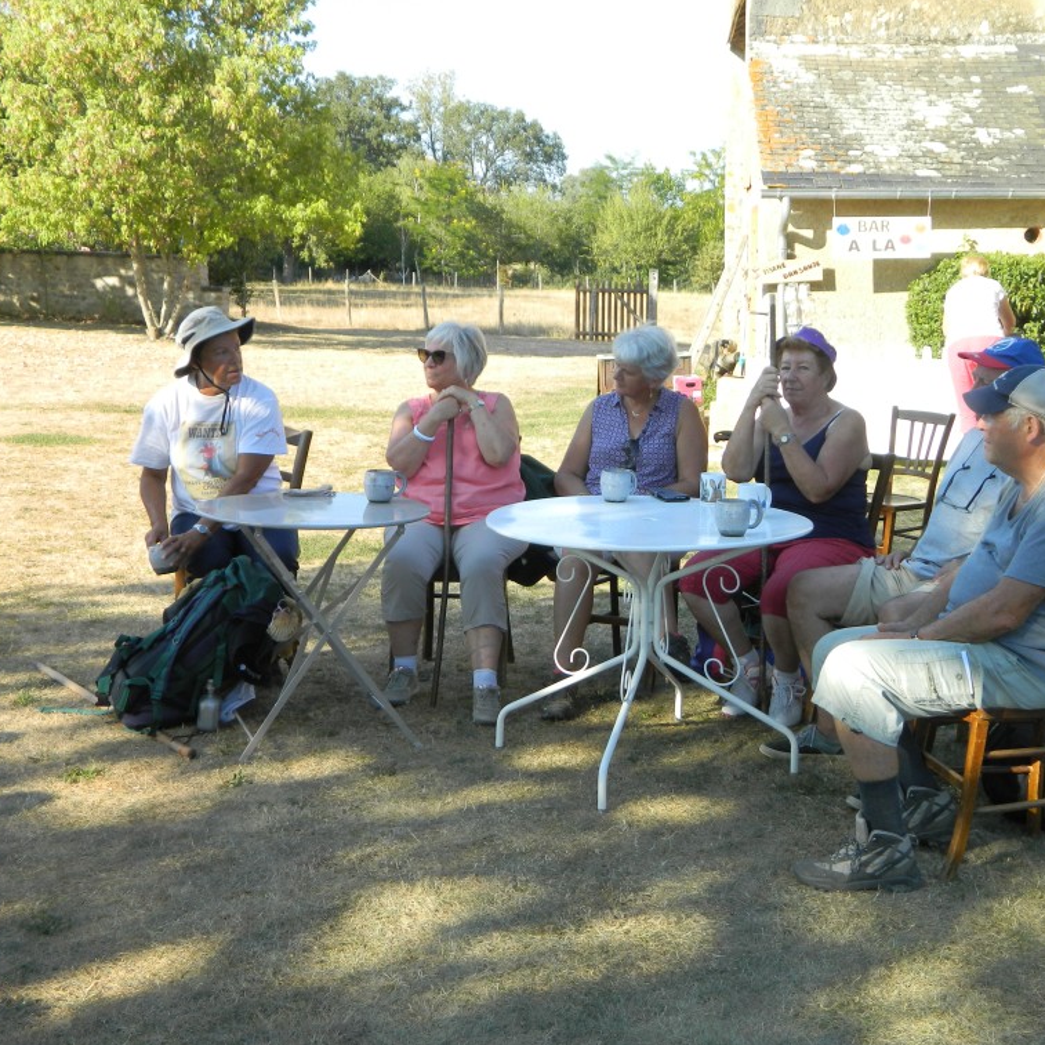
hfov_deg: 34.4
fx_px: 1674
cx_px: 686
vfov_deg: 34.7
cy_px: 522
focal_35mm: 49
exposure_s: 1/250
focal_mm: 7.3
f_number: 3.5
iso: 80
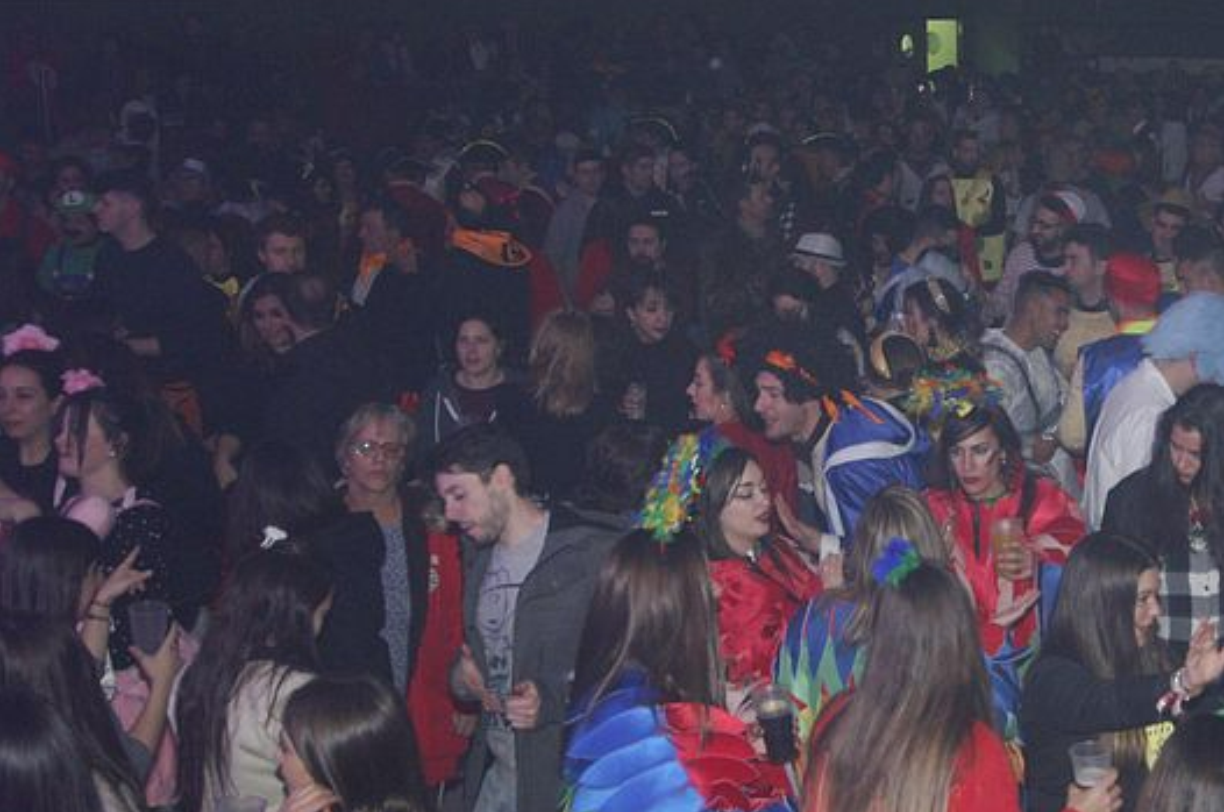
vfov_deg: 20.9
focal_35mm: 65
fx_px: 2207
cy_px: 412
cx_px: 1103
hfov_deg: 29.7
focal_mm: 24
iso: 800
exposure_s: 1/25
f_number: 4
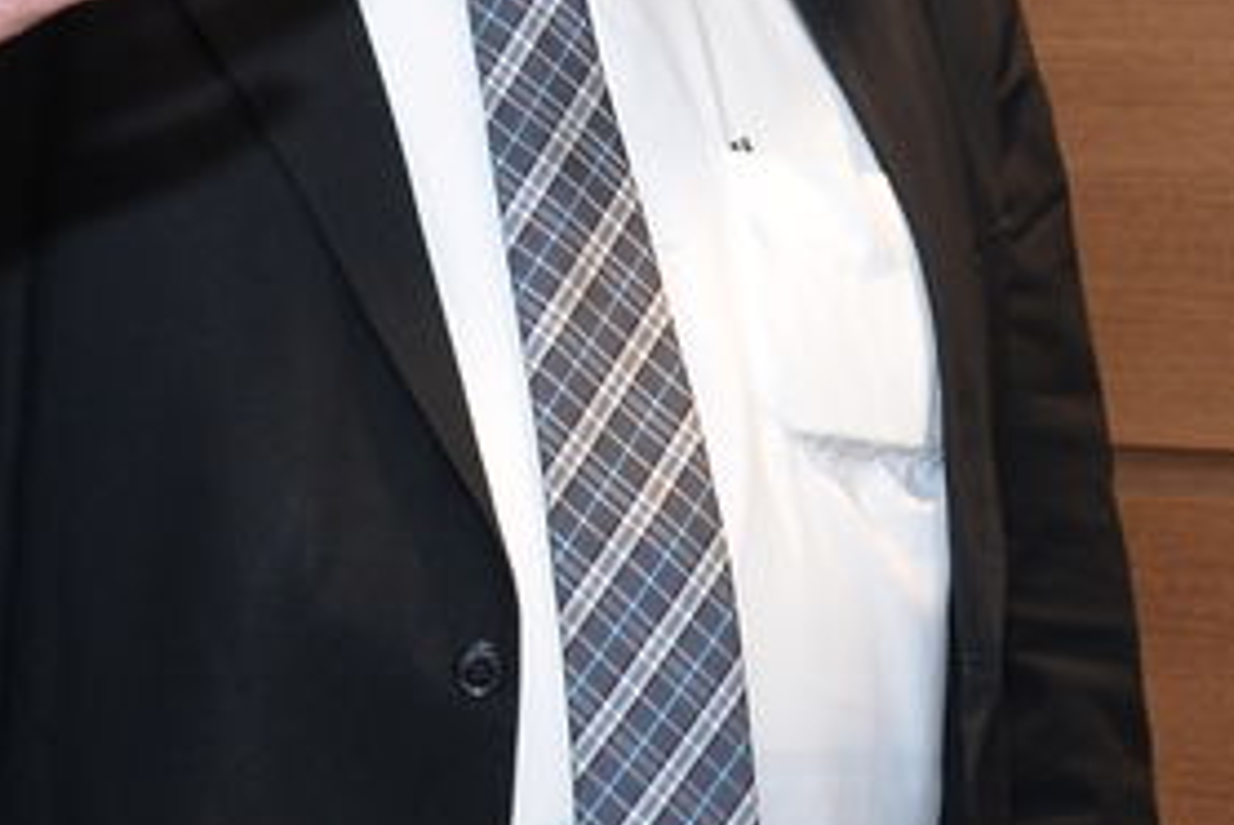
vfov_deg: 8.8
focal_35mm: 156
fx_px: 5353
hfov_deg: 13.1
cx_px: 821
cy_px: -22
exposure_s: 1/160
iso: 800
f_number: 4.5
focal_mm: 31
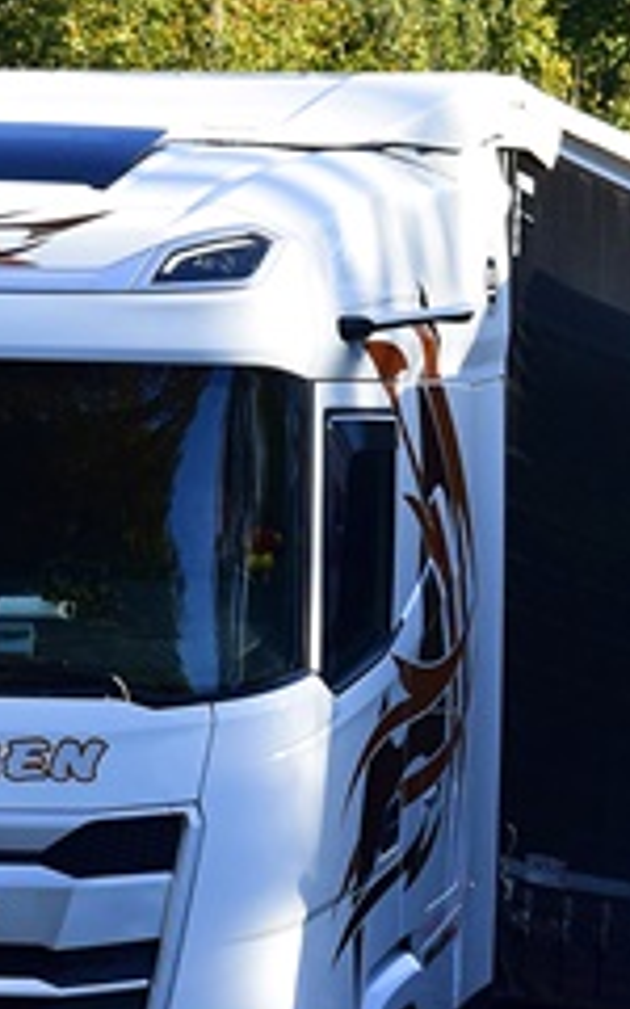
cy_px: 437
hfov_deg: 3.3
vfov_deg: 5.3
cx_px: 861
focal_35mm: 397
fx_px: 10906
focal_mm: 78
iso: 800
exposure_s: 1/1000
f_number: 7.1
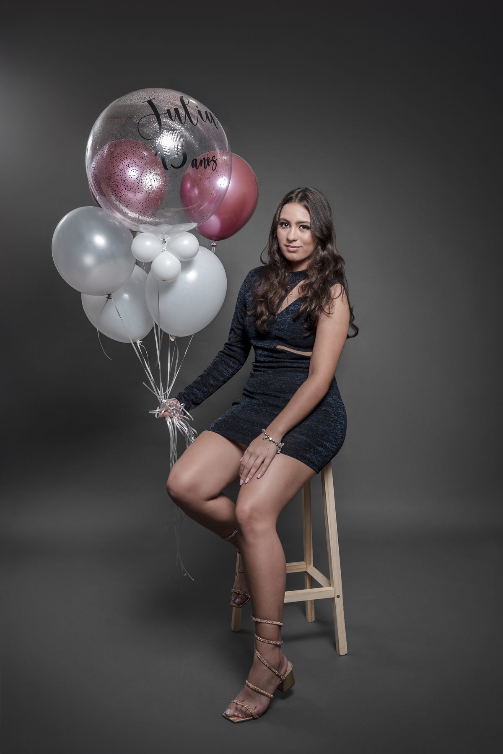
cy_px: 377
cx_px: 252
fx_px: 733
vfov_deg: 54.4
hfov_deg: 37.9
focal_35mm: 35
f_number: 8
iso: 160
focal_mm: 35
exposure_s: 1/160
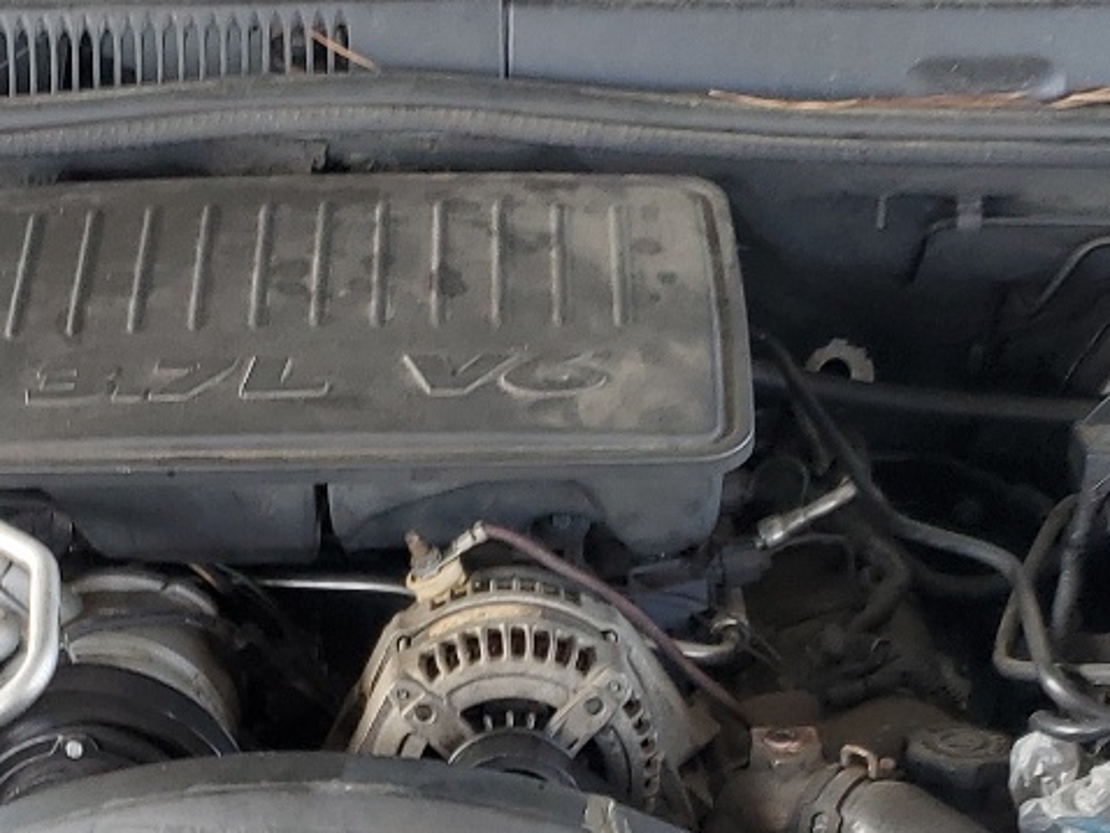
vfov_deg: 16.4
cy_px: 944
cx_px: 502
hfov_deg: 22.5
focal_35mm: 87
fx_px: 2791
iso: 50
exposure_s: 1/125
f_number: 1.5
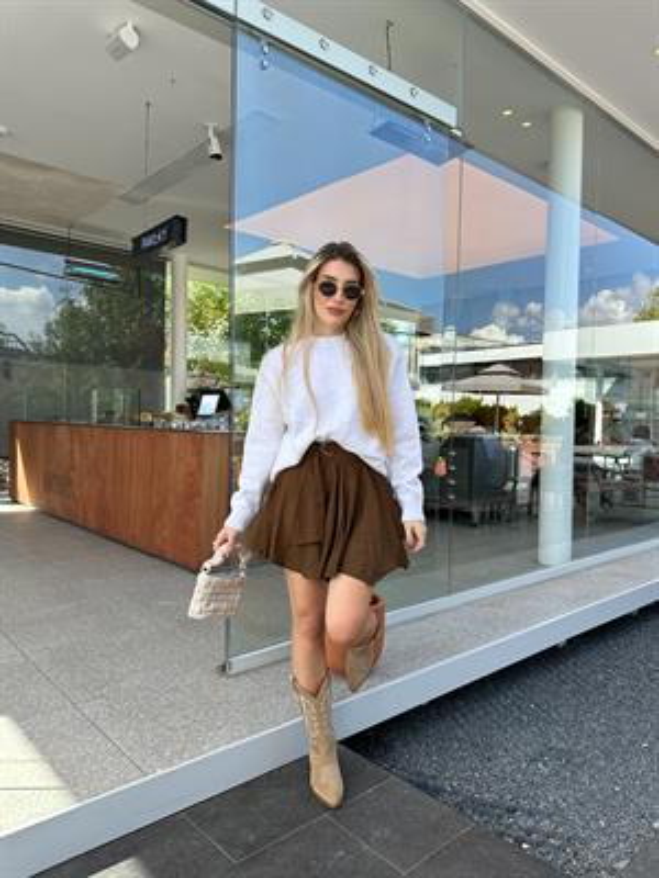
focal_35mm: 24
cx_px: 330
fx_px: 609
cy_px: 439
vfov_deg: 71.6
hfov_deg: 56.8
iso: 80
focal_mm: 6.86
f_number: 1.78
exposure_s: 1/1107
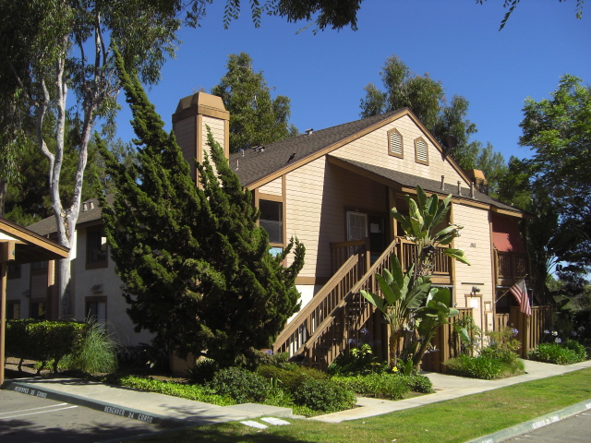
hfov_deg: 49.0
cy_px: 222
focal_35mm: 38
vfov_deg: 37.7
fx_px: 649
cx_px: 296
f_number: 8
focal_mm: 6.2
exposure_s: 1/125
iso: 64
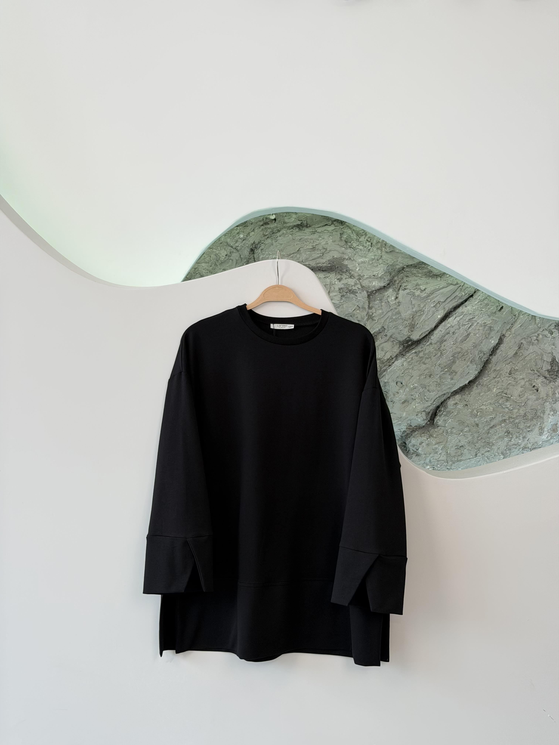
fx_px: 1034
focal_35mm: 48
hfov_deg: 30.3
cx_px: 280
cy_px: 372
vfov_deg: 39.7
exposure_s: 1/230
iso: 64
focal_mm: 6.76
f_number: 1.78
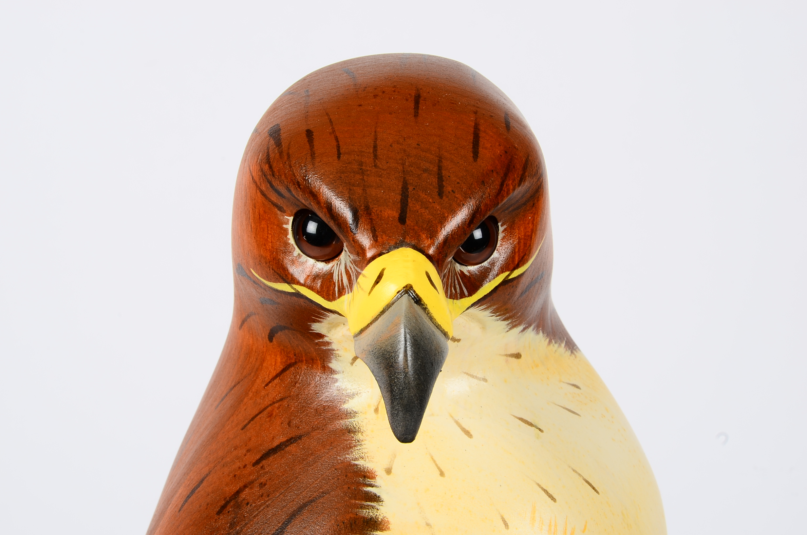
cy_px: 268
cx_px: 404
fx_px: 3087
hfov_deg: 14.9
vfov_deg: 9.9
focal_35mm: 138
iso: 100
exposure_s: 1/160
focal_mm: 92
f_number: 16
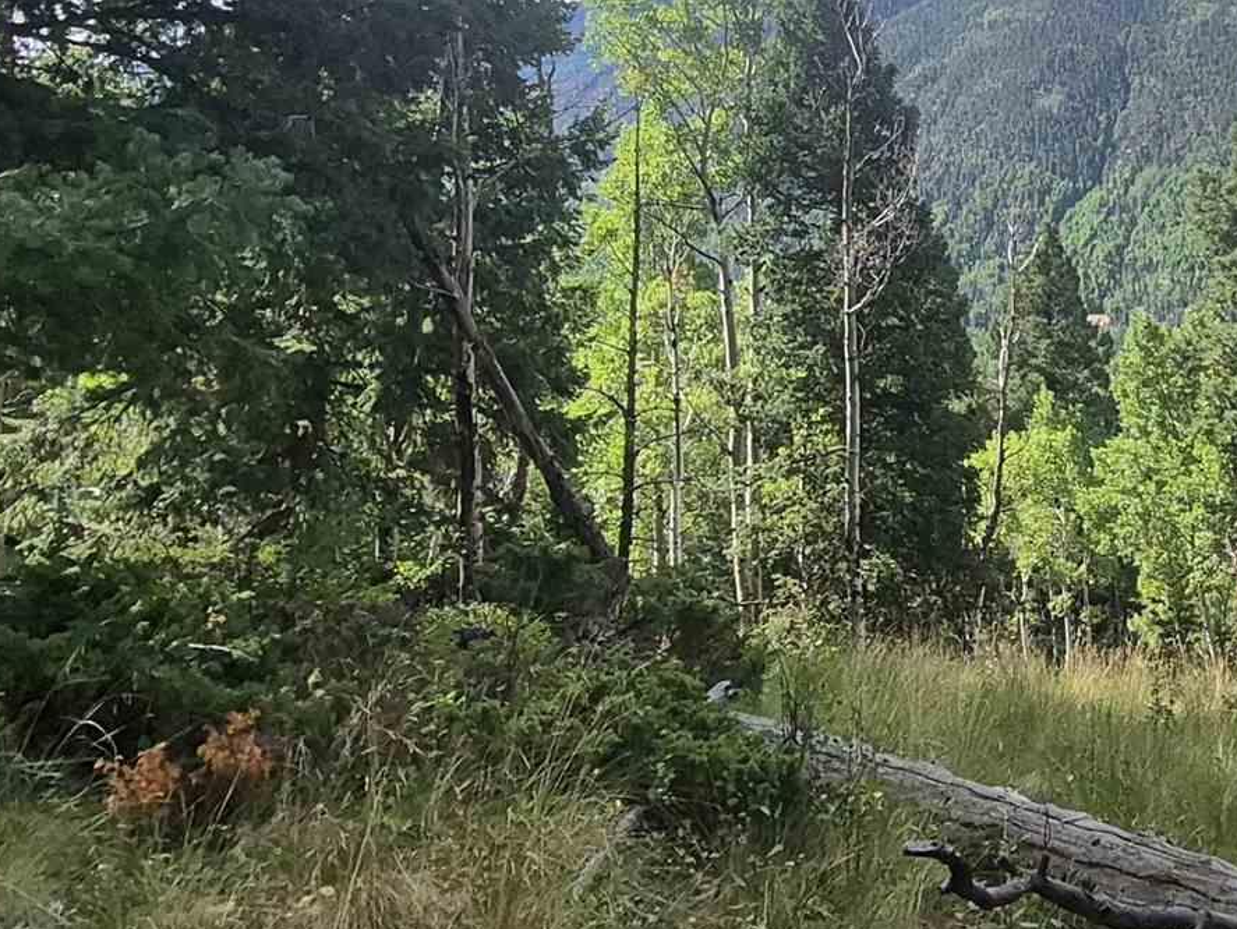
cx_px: 1053
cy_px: 88
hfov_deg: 39.7
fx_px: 1609
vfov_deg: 30.7
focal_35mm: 45
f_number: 2.2
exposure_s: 1/1032
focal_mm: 1.74
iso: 50
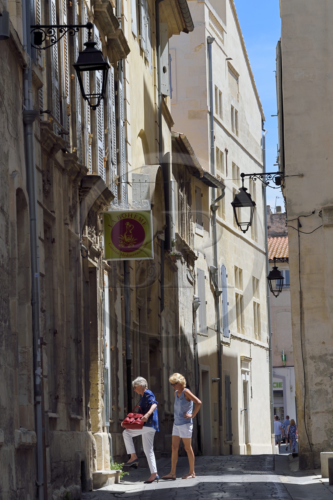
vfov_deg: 16.8
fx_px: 1692
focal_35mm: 122
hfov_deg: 11.2
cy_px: 250
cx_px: 166
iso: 200
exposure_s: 1/250
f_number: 11
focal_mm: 122
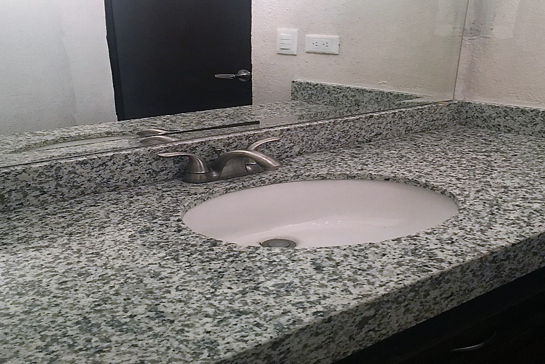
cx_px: 277
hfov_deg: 54.4
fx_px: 530
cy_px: 128
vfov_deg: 37.5
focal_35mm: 35
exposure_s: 1/24
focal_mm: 4.15
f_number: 2.2
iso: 200
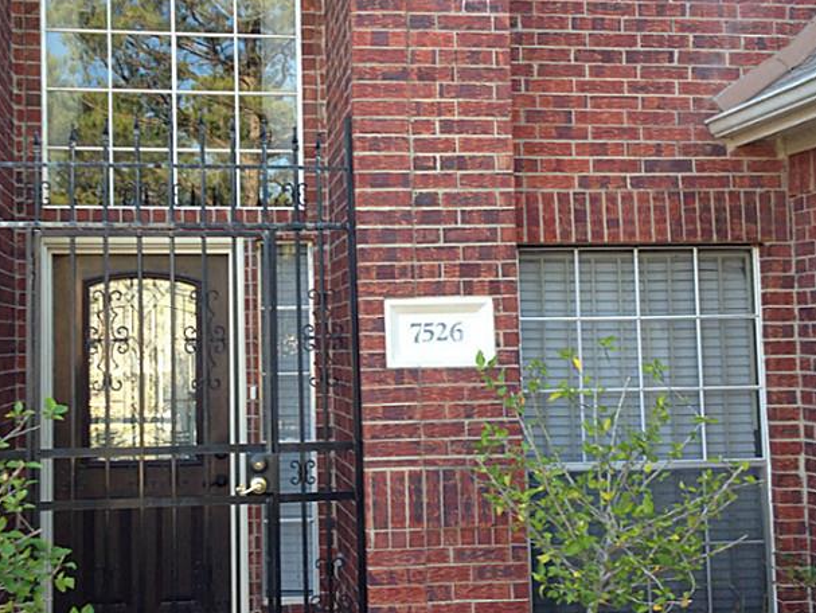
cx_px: 352
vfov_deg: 24.8
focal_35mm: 59
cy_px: 269
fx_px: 1392
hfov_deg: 32.6
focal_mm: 4.28
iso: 64
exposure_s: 1/120
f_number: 2.4
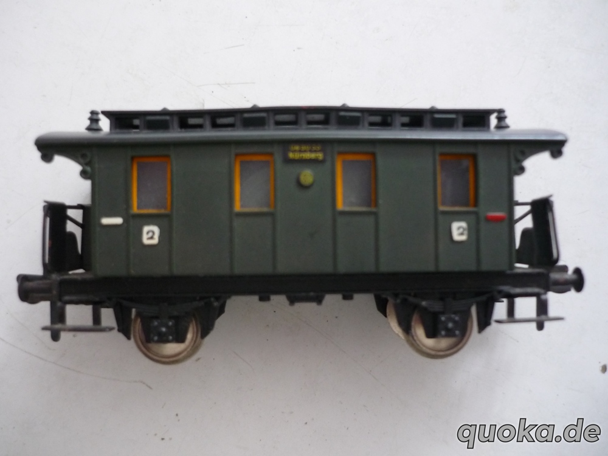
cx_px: 304
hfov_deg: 55.4
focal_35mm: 33
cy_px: 228
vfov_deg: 42.9
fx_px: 580
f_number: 2.8
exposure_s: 1/30
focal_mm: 5.5
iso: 320
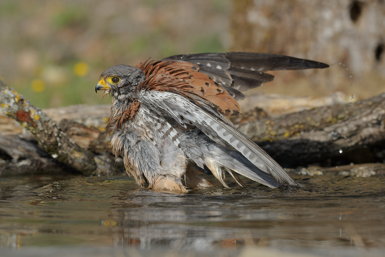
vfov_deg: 5.1
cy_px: 128
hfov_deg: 7.6
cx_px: 192
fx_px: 2887
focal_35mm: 270
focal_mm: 270
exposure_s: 1/1600
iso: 400
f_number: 7.1
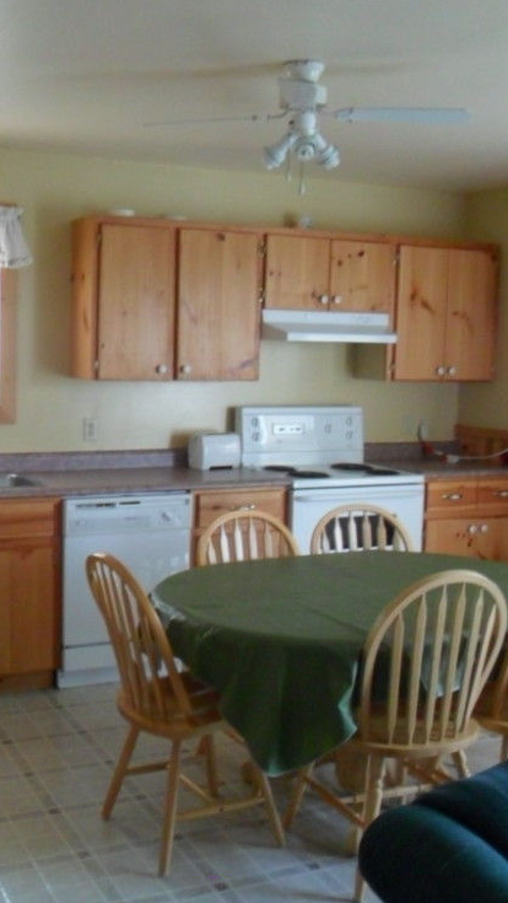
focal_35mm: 40
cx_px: 160
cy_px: 447
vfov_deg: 50.5
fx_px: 957
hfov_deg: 29.5
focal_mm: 4.9
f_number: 3.5
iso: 400
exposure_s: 1/30
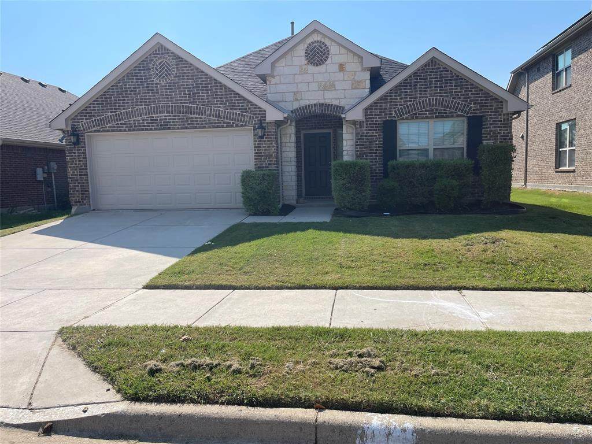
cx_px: 296
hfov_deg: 69.4
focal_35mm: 25
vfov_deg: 54.9
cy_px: 222
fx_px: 428
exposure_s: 1/4049
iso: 32
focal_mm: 5.1
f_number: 1.6
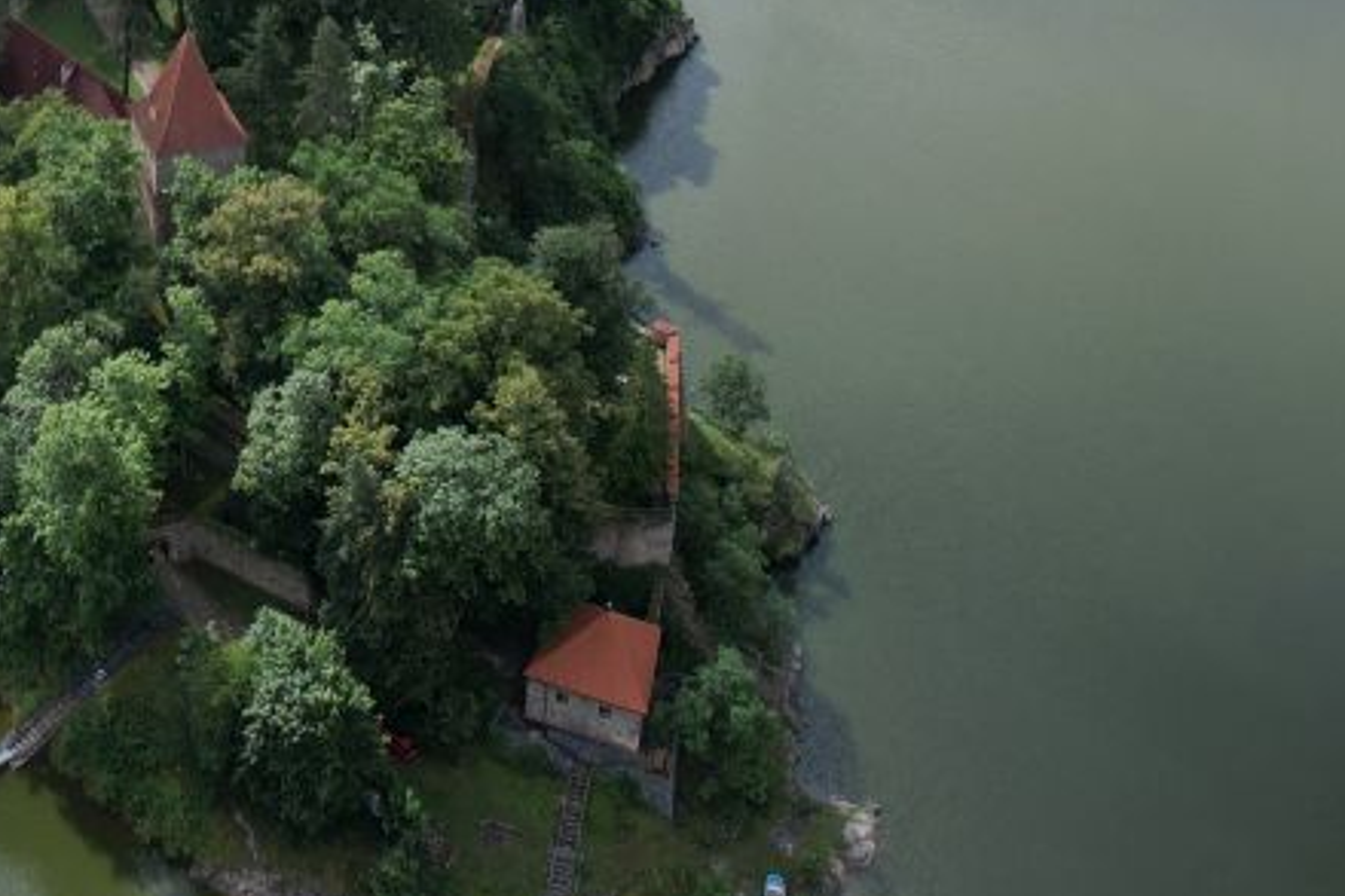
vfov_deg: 19.8
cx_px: 131
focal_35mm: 64
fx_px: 2390
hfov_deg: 30.1
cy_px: -200
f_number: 2.8
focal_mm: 8.38
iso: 110
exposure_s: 1/1500
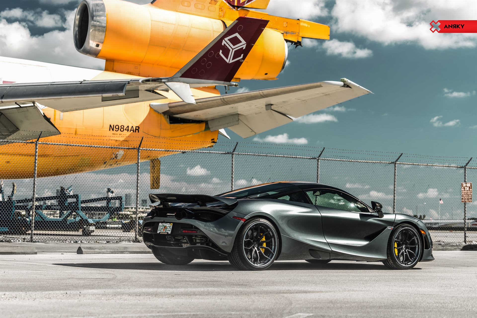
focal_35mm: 103
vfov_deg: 13.3
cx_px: 238
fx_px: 1365
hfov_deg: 19.8
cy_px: 159
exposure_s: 1/125
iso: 80
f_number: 6.3
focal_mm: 103
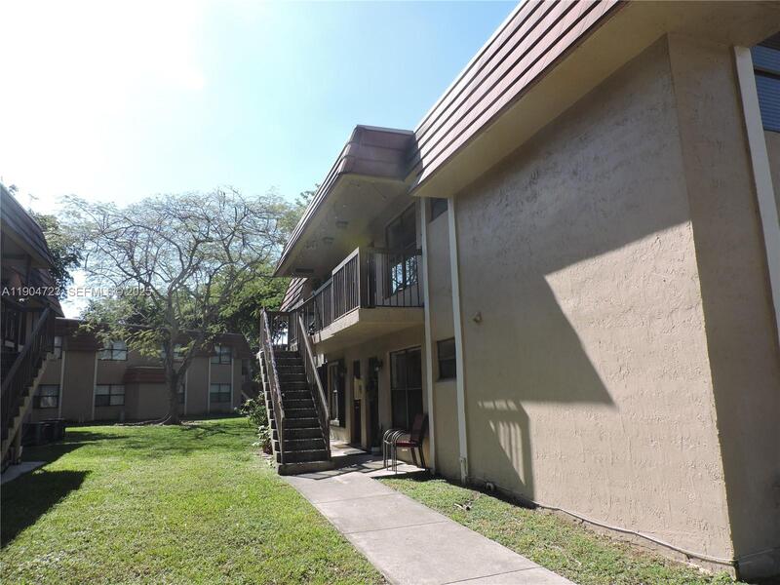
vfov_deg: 56.8
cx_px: 390
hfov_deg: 71.6
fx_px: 541
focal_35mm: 24
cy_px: 292
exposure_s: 1/800
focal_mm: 4.3
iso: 100
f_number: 3
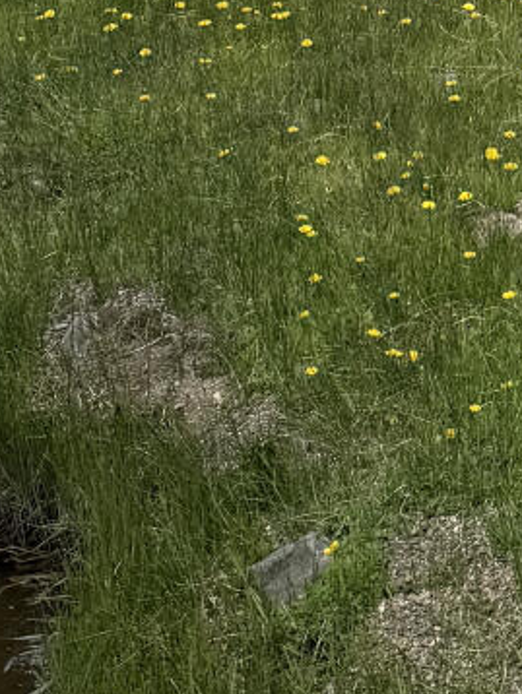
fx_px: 2691
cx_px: 792
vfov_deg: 12.4
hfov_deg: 10.7
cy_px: -834
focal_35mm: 134
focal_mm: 6.76
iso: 80
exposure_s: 1/8130
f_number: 1.78
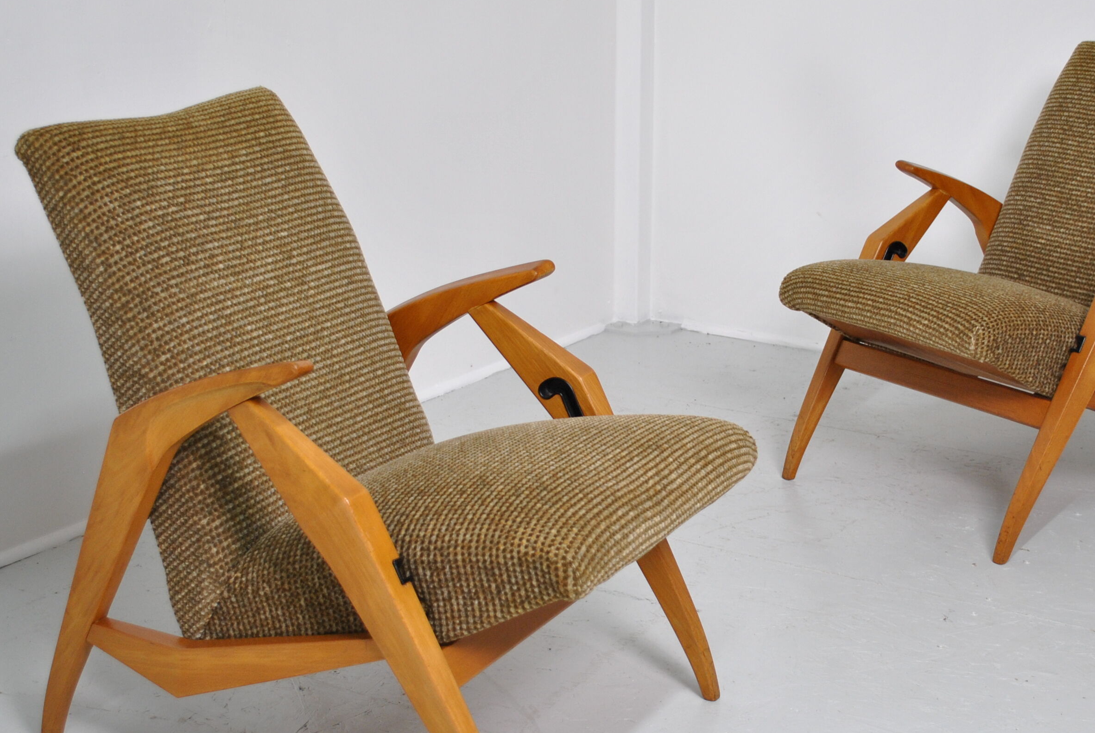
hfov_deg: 33.8
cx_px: 622
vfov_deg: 23.1
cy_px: 401
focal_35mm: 59
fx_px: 1797
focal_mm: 24
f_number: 4
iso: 320
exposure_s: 1/30
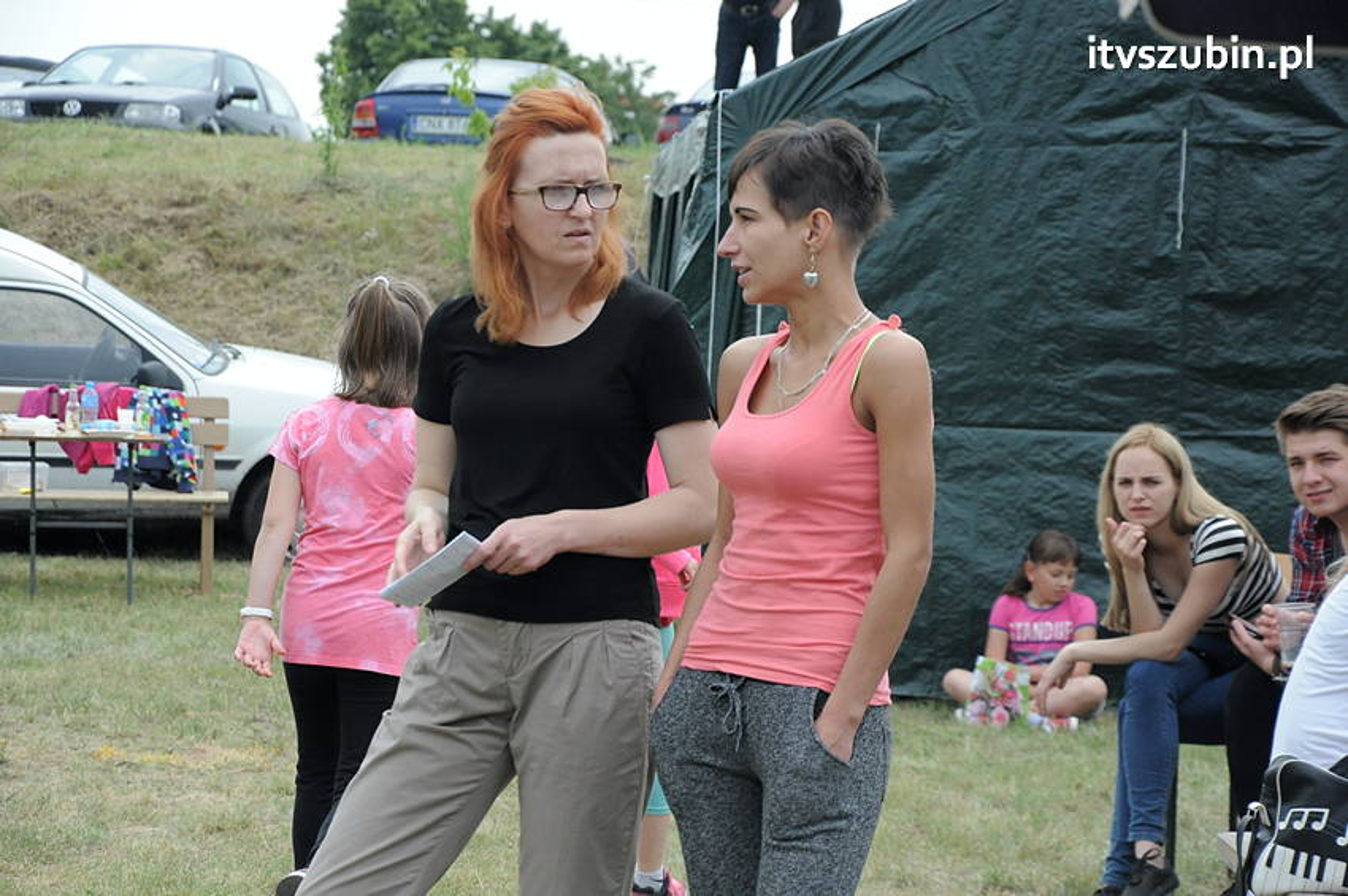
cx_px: 674
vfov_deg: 8.7
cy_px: 448
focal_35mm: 158
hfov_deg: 13.1
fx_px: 5892
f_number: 8
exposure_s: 1/1000
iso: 800
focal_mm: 105
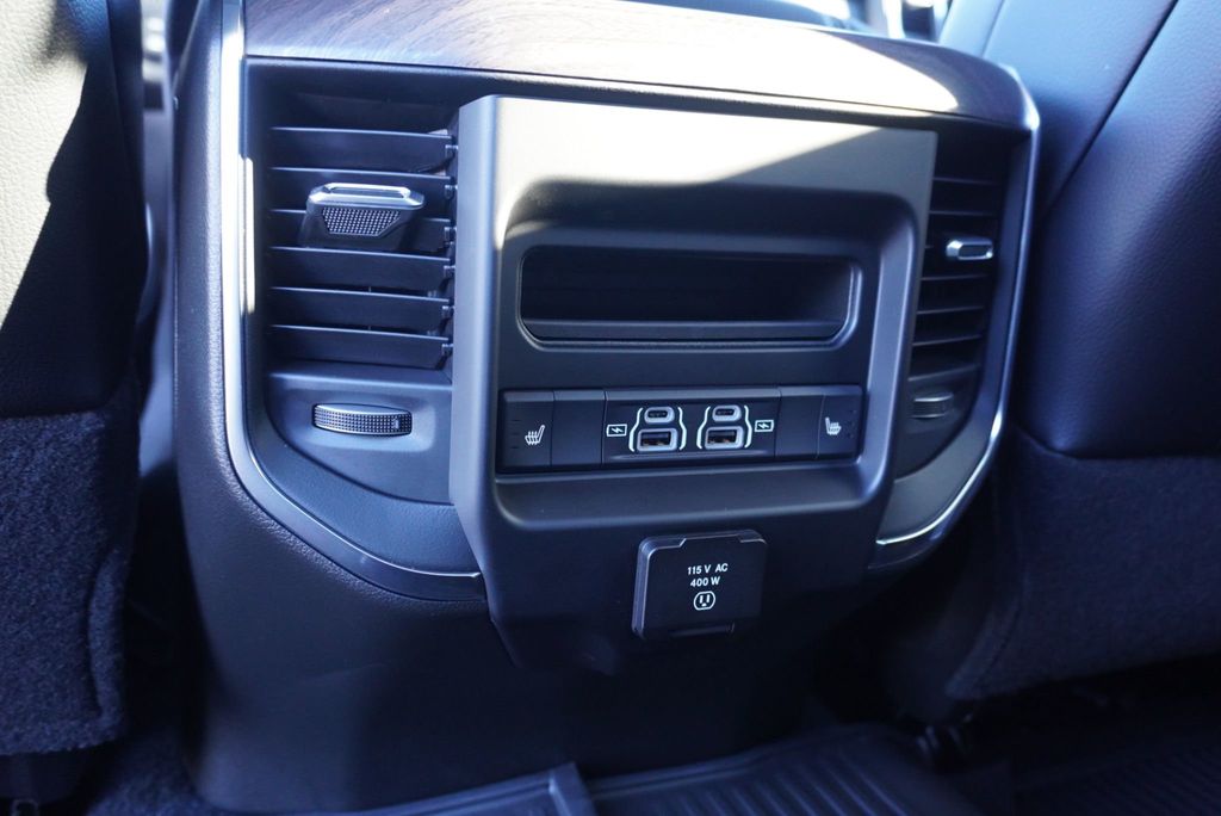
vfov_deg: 43.7
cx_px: 610
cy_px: 408
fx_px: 1018
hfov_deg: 61.9
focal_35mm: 30
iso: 2000
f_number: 4
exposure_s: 1/60
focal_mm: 20
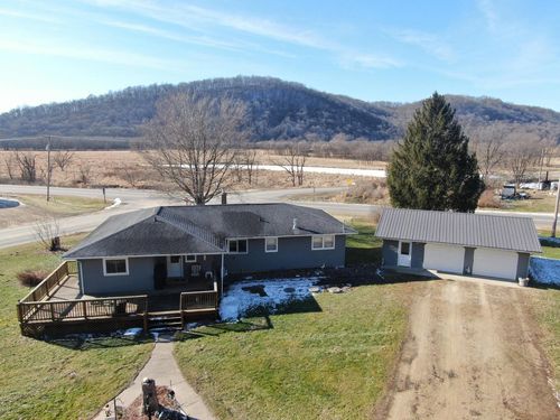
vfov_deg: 56.8
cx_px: 280
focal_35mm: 24
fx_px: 388
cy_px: 210
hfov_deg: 71.6
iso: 100
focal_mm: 4.39
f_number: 2.8
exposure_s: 1/640
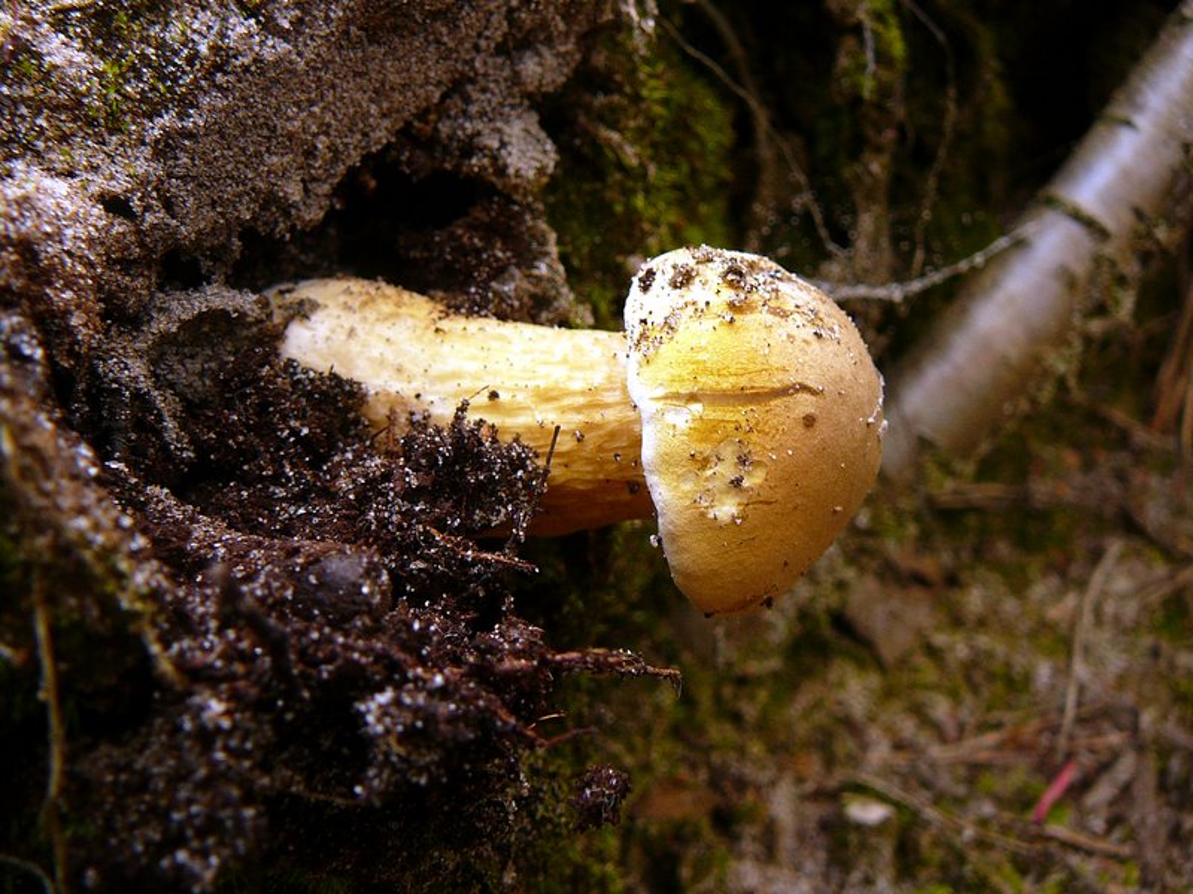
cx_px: 596
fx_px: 1206
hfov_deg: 52.6
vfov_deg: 40.7
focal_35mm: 35
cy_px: 447
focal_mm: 5.2
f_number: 2.8
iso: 80
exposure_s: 1/60
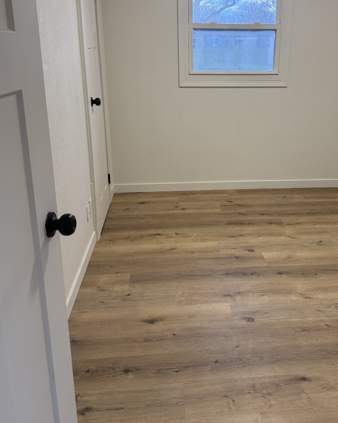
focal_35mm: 32
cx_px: 213
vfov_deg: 55.1
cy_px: 160
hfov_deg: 45.4
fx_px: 400
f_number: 1.78
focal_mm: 6.76
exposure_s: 1/120
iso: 125
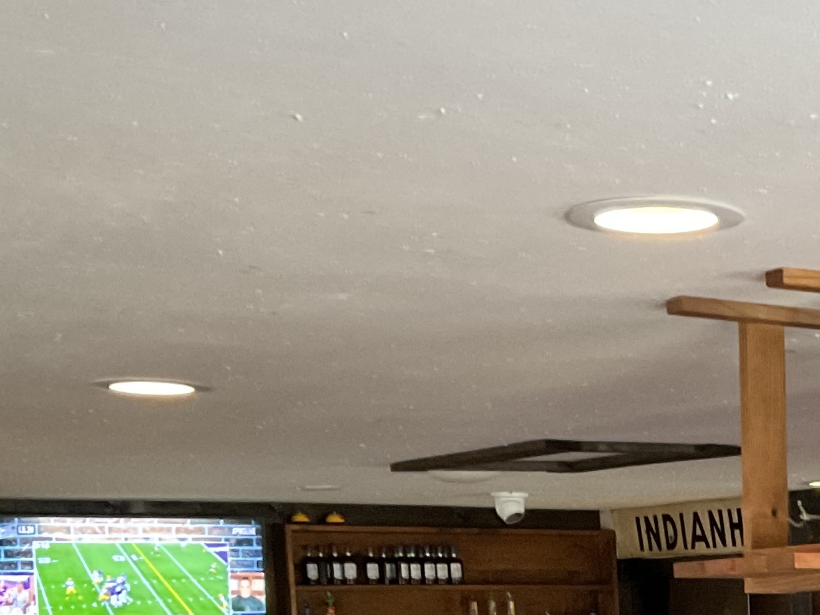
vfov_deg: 15.4
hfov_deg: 20.8
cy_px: 898
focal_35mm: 89
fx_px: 2108
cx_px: 943
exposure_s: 1/30
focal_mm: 3
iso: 320
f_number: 1.8
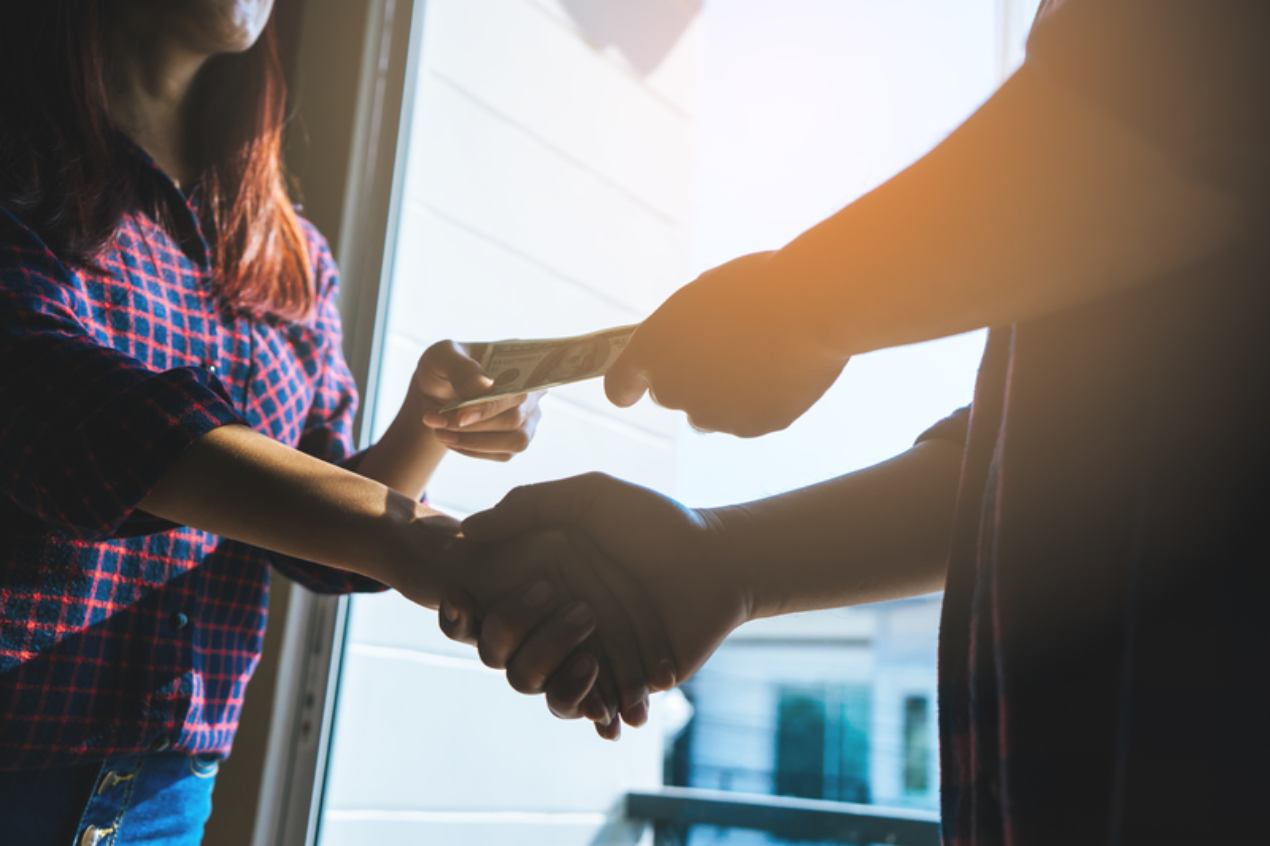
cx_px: 635
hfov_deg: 50.7
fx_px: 1340
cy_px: 423
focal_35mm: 38
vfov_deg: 35.0
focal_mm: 38
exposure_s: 1/2000
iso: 320
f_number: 4
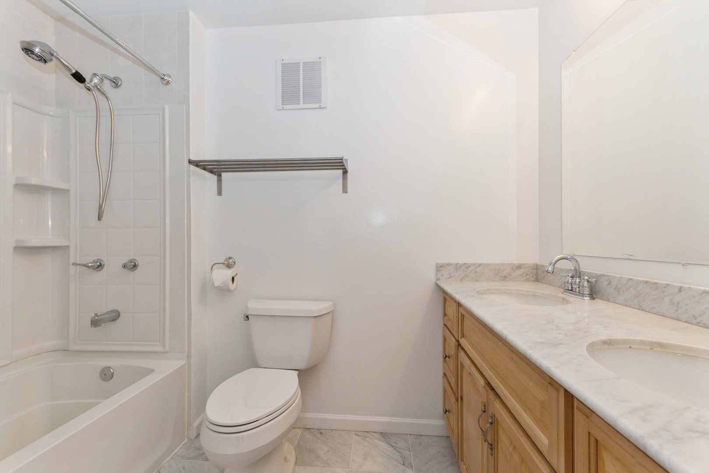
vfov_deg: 77.3
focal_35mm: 15
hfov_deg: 100.4
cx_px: 354
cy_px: 236
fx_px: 295
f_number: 7.1
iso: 250
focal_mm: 10
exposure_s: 1/15
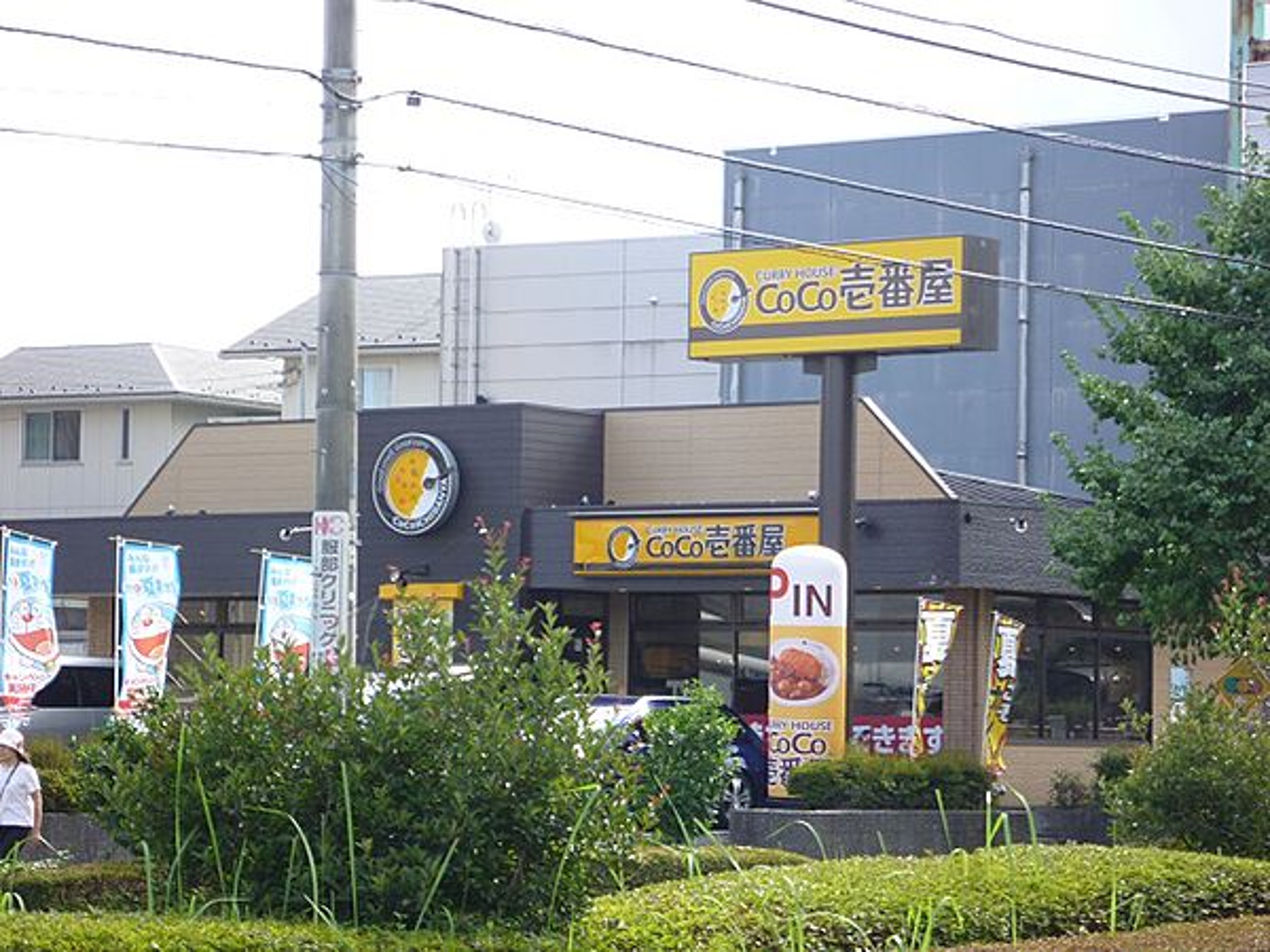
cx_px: 635
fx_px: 4586
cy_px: 476
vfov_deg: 11.9
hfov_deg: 15.8
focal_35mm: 125
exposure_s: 1/80
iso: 100
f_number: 5.9
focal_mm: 22.5
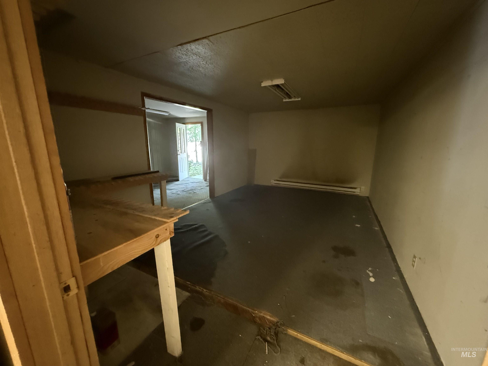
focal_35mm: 14
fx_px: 197
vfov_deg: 85.7
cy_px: 183
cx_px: 244
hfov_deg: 102.1
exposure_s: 1/30
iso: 1600
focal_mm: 2.22
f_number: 2.2
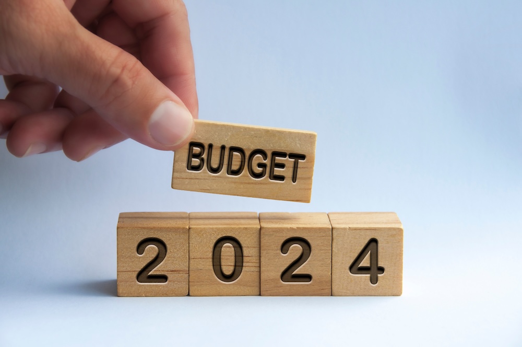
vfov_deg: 11.1
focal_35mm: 123
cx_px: 261
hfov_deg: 16.7
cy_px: 174
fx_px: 1781
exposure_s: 1/250
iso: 200
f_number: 8
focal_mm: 82
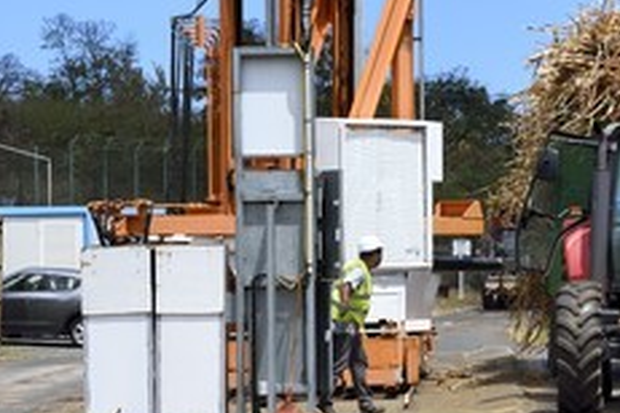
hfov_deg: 16.1
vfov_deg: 10.8
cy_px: 134
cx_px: 424
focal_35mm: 127
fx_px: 2187
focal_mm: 70
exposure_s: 1/320
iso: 200
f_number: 14
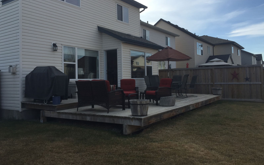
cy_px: 72
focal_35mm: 31
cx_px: 133
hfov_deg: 61.2
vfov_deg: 40.5
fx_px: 223
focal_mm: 4.15
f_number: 2.2
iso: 32
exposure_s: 1/1883
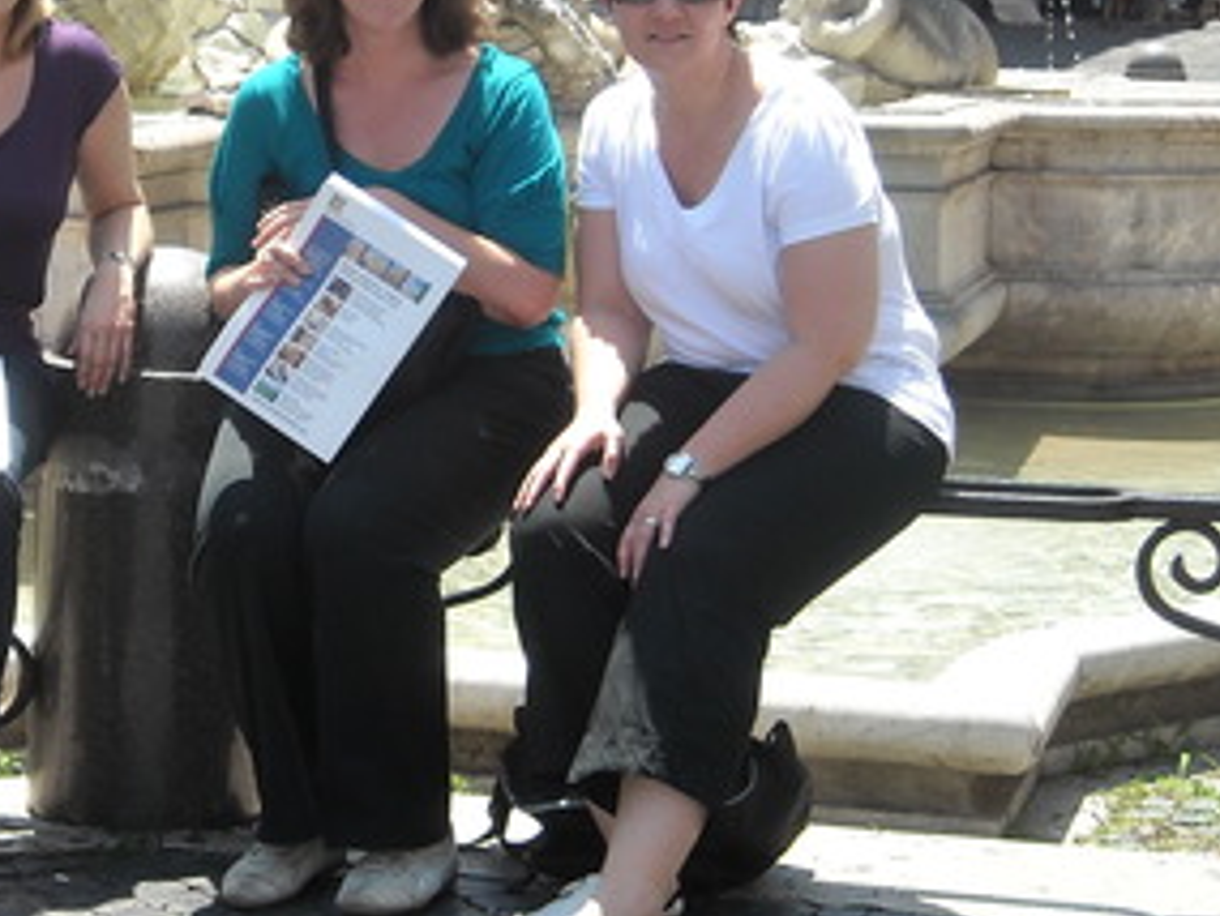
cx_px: 137
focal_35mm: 110
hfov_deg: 17.6
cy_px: 184
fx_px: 3878
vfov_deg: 13.4
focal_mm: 7.92
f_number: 3.2
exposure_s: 1/369
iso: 64
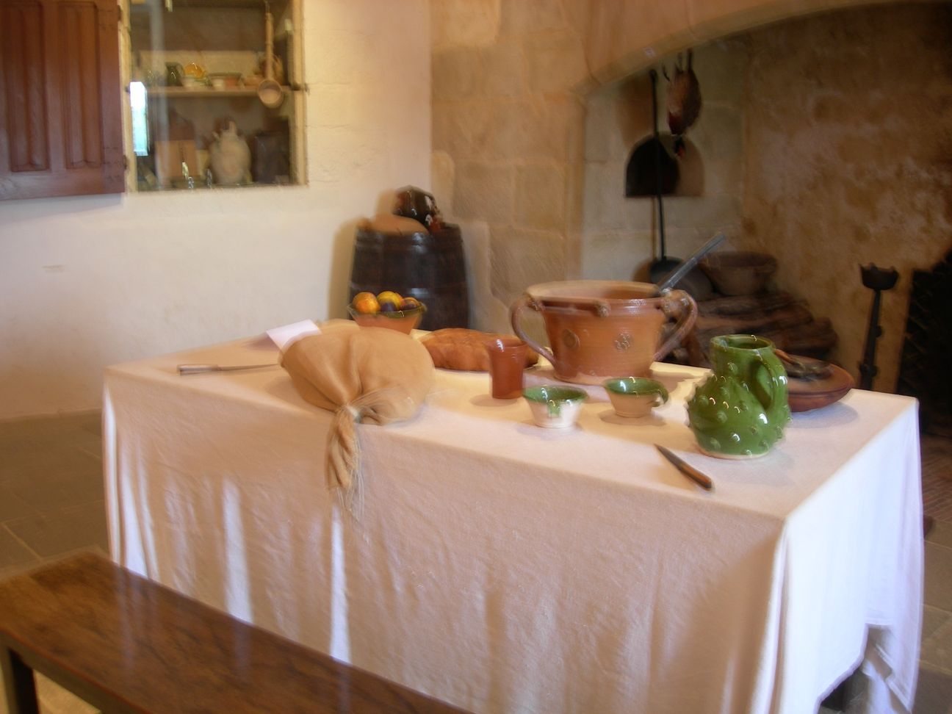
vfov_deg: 37.7
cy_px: 357
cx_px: 476
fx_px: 1045
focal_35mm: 38
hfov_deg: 49.0
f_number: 2.8
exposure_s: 1/3.4
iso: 51
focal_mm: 7.8
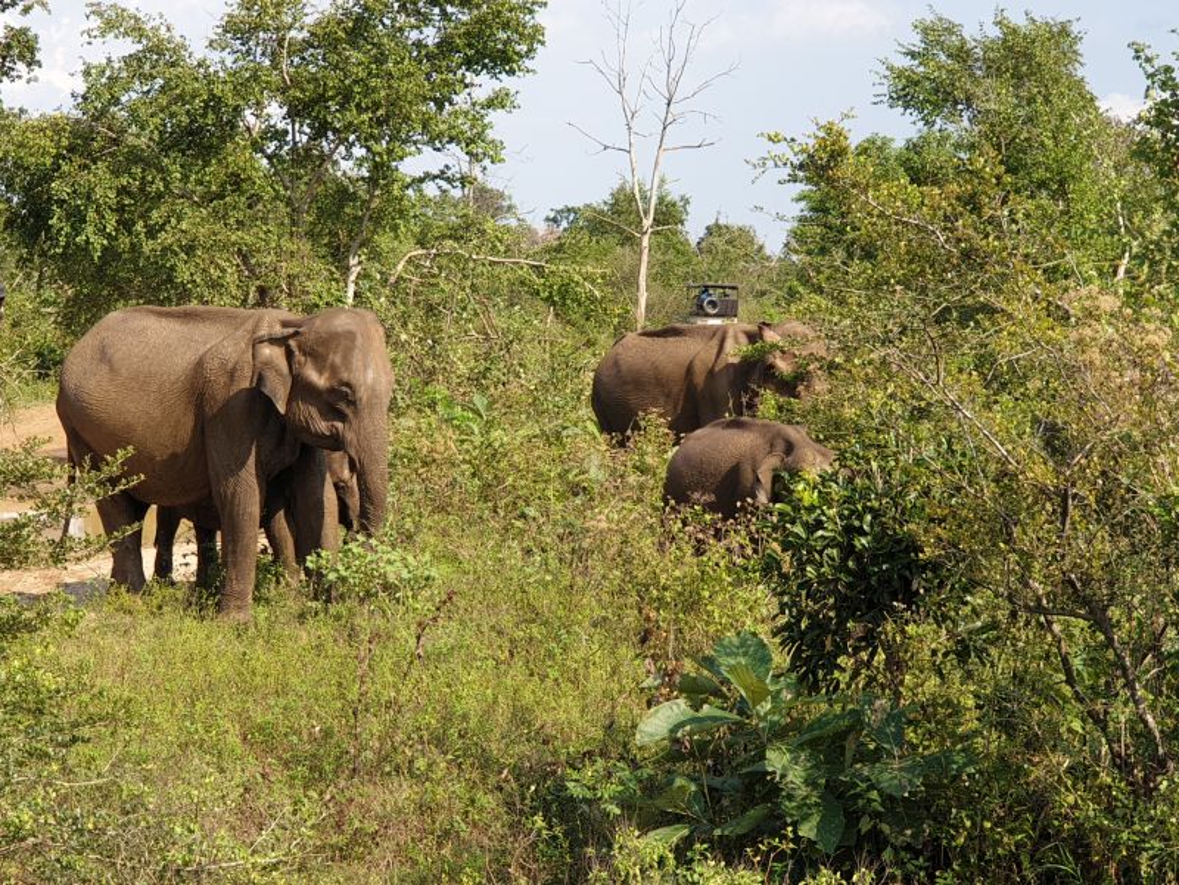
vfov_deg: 28.0
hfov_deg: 36.8
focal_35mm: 52
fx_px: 1771
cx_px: 590
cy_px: 442
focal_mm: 6
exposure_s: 1/430
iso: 25
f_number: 2.4
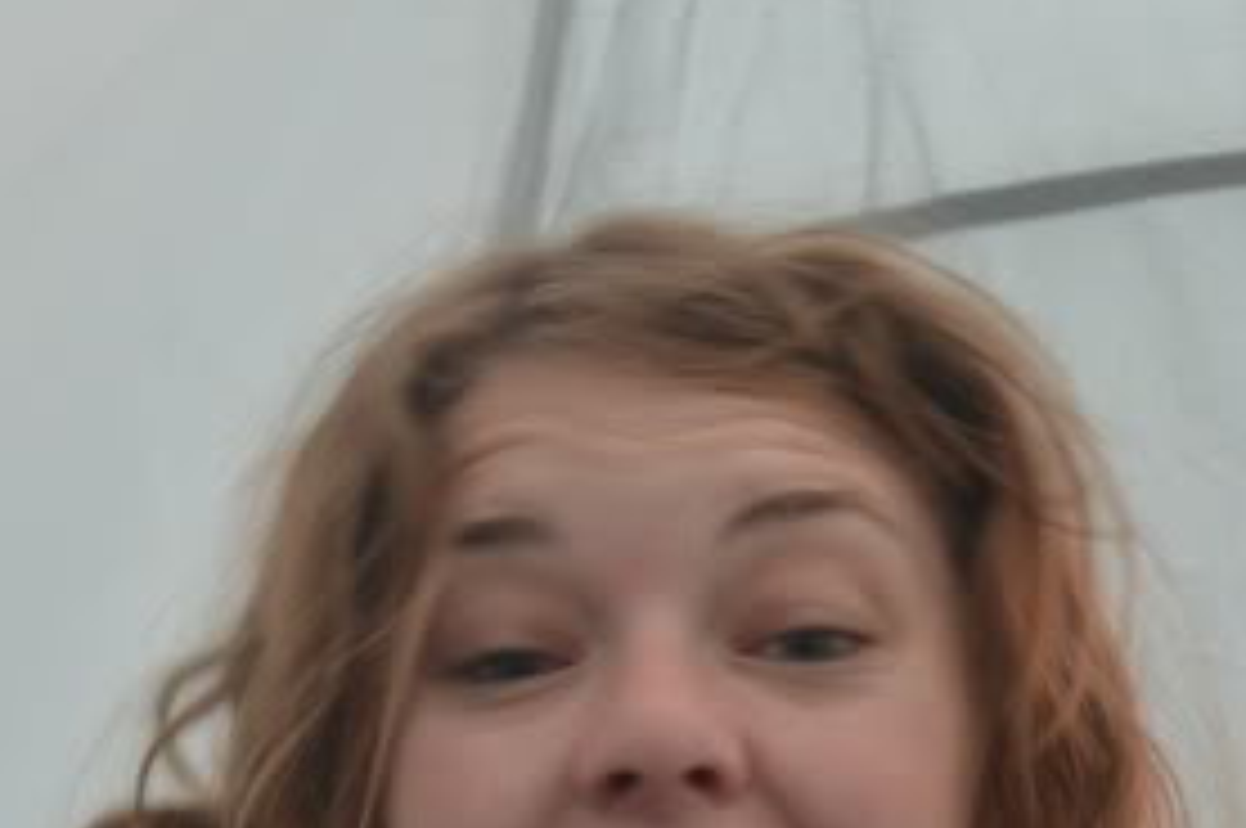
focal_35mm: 244
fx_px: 8435
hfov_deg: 8.4
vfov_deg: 5.6
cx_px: 1001
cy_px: 868
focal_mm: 44
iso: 500
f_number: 5.3
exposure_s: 1/60
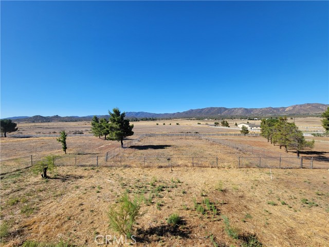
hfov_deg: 106.2
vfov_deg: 89.9
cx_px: 164
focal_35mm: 13
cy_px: 124
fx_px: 124
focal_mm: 2.2
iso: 50
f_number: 2.2
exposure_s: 1/1559
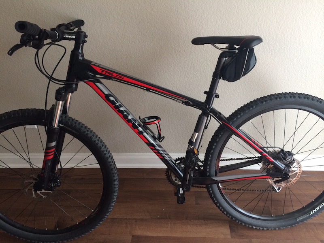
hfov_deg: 60.0
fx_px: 281
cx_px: 162
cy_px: 122
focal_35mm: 30
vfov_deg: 46.8
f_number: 2.2
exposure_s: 1/30
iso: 64
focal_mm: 4.12
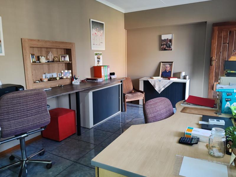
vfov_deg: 51.4
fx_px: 184
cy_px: 88
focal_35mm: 27
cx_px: 118
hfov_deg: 65.3
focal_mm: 6.12
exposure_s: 1/50
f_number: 1.9
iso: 2000
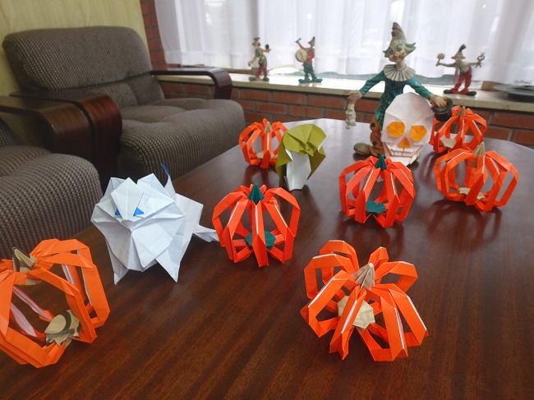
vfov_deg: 63.4
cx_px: 267
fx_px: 324
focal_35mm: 21
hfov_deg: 79.0
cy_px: 200
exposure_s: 1/30
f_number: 3.5
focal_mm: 3.7
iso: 400
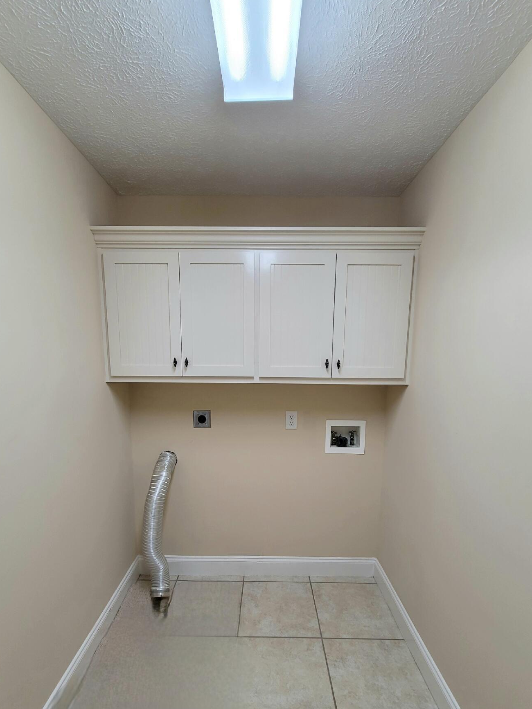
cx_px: 262
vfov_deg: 97.5
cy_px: 404
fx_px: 307
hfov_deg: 81.7
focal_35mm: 15
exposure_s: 1/60.2
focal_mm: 2.2
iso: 100
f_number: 2.2
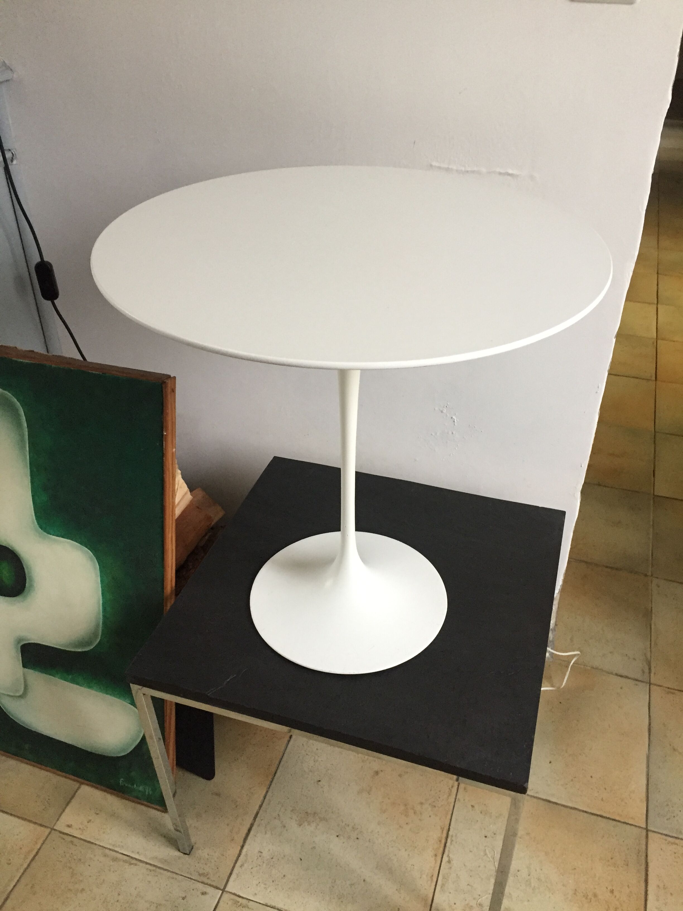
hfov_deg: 48.2
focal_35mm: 29
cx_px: 342
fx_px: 763
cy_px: 456
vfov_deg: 61.7
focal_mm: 4.15
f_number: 2.2
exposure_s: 1/33
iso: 200
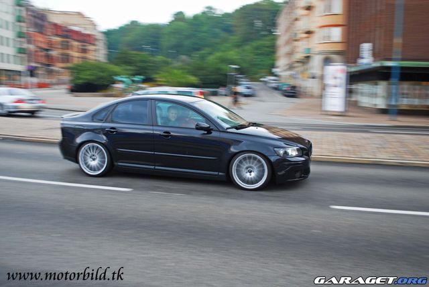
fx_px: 394
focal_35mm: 33
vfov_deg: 40.0
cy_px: 144
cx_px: 214
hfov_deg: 57.2
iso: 200
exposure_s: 1/60
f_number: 4
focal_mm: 22
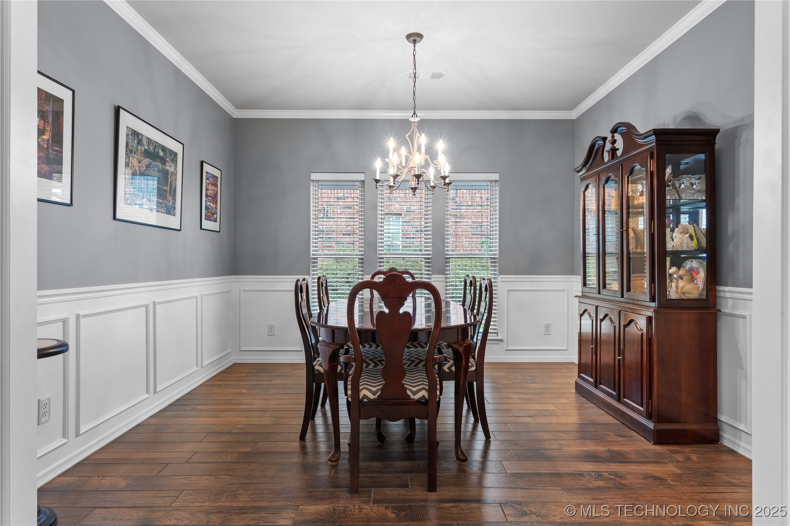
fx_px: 461
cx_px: 395
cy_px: 263
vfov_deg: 59.5
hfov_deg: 81.2
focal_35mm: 21
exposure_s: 1/2
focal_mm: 21
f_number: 11
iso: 640
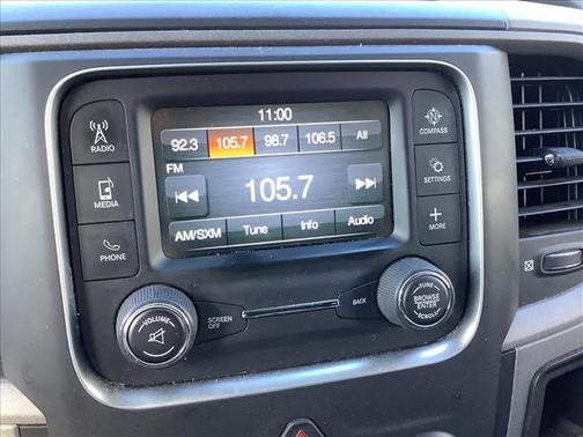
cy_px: 218
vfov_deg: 45.4
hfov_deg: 58.4
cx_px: 292
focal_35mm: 31
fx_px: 522
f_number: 2.4
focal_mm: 3.3
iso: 125
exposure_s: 1/50
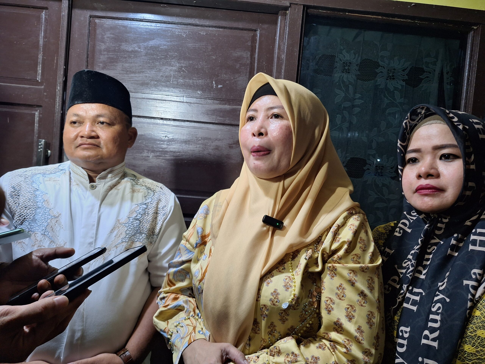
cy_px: 182
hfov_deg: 73.9
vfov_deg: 58.9
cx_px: 242
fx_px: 322
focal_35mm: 23
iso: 200
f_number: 1.8
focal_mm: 5.54
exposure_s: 1/33
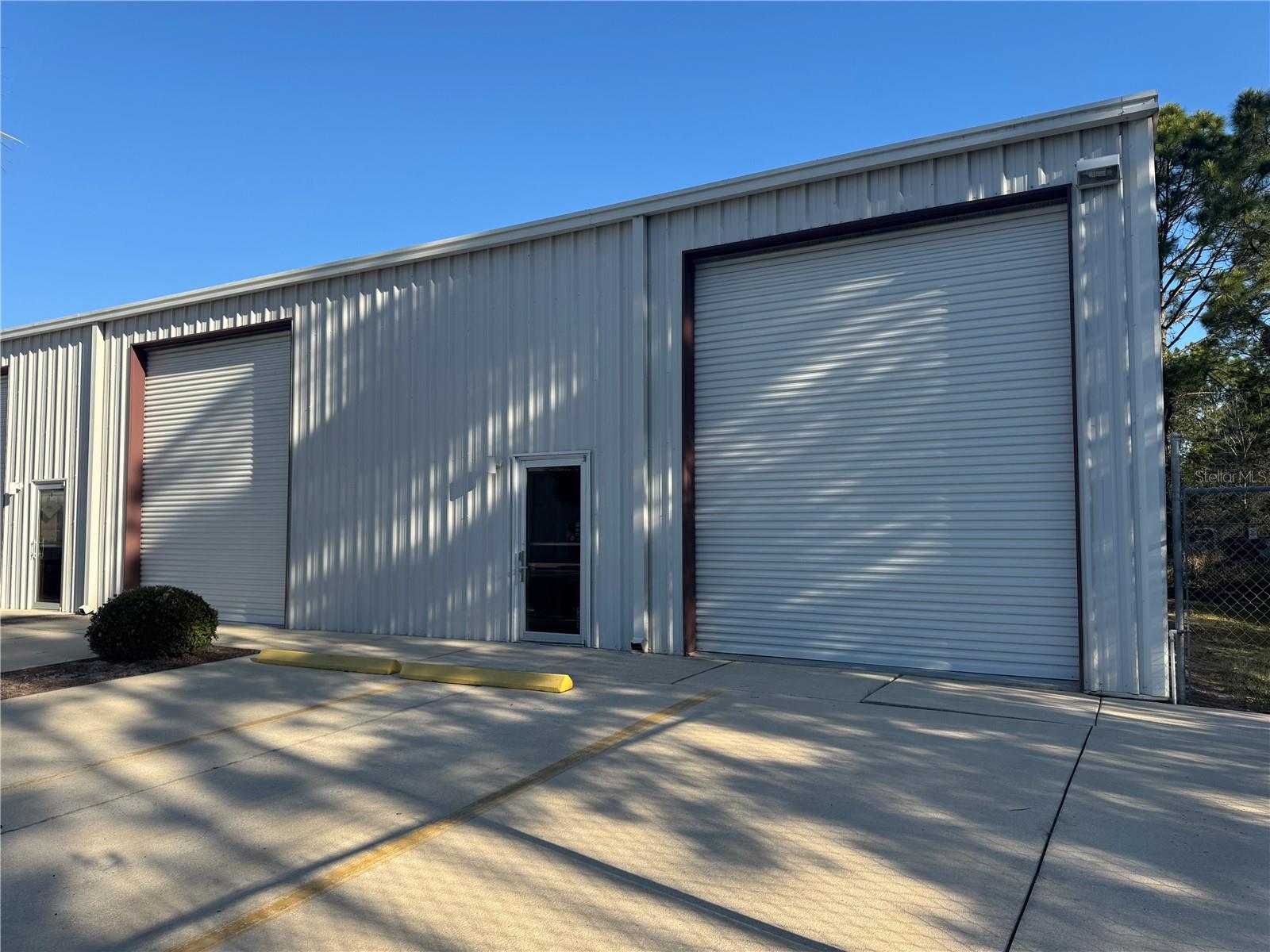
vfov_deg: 56.8
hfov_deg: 71.6
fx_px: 881
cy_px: 476
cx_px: 635
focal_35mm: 24
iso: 80
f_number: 1.78
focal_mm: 6.76
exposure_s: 1/2833
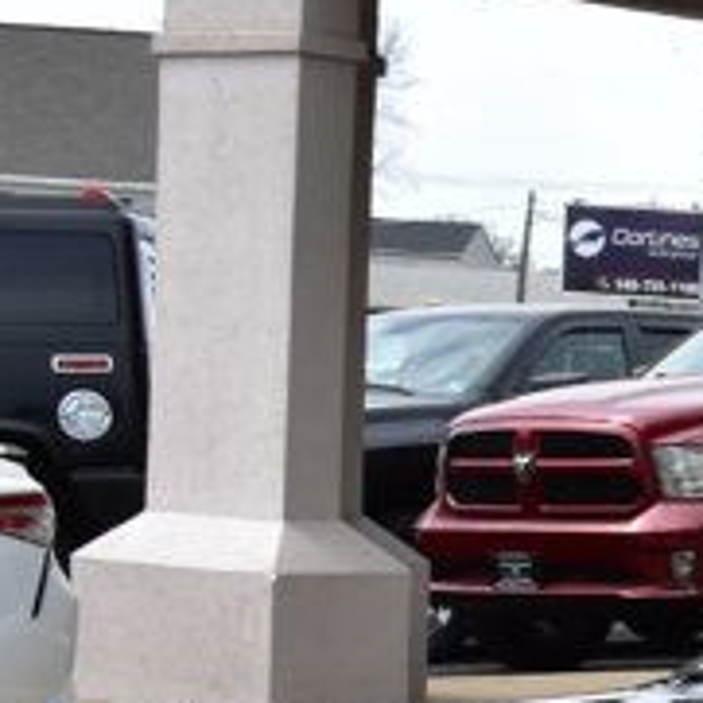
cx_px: 1911
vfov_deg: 10.9
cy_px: 687
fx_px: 3653
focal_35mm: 159
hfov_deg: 9.3
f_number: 11
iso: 400
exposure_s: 1/500
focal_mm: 22
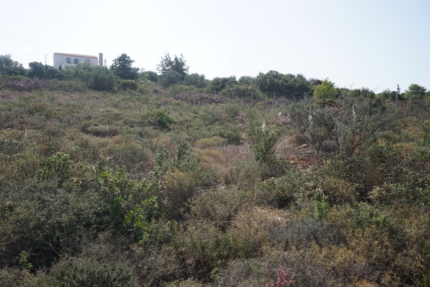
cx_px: 213
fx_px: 370
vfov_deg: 42.3
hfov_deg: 60.3
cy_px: 146
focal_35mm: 31
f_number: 9
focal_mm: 20
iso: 100
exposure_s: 1/160
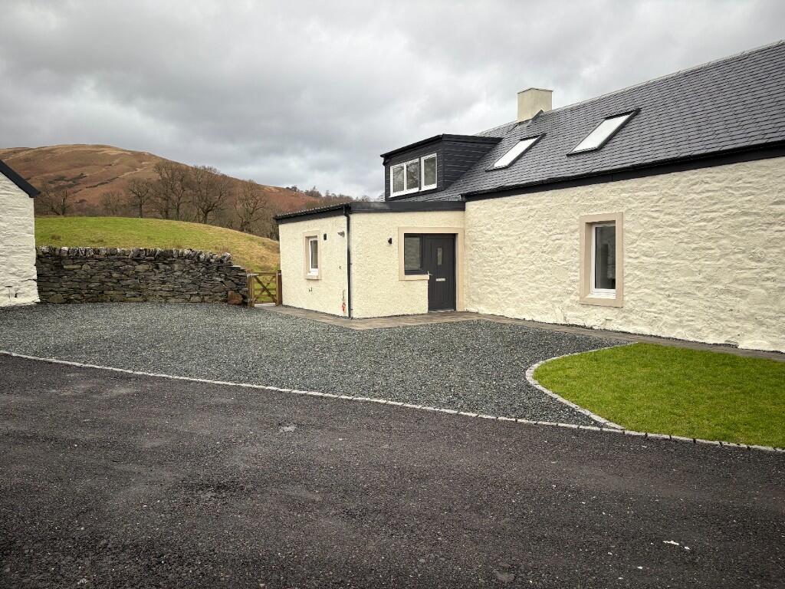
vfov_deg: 53.1
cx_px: 392
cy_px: 294
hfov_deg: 67.3
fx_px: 590
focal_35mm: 26
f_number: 1.6
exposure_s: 1/122
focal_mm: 5.96
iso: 32
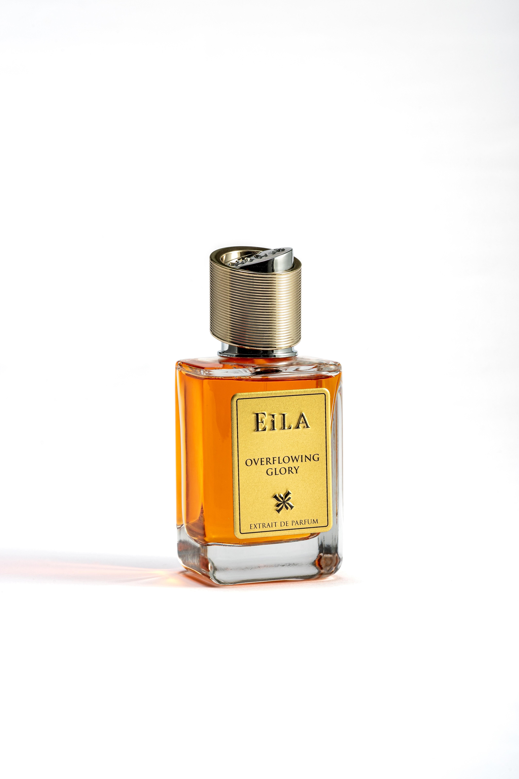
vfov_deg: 19.5
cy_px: 390
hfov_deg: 13.0
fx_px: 2270
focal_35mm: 105
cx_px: 260
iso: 100
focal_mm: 105
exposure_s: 1/160
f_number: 16
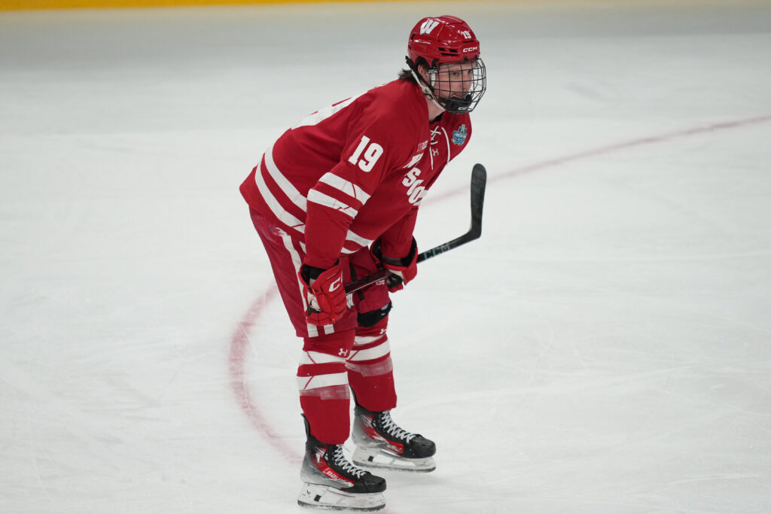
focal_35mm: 600
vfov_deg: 2.3
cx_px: 386
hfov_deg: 3.4
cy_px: 257
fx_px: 12851
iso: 2000
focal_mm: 400
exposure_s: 1/2000
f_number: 2.8
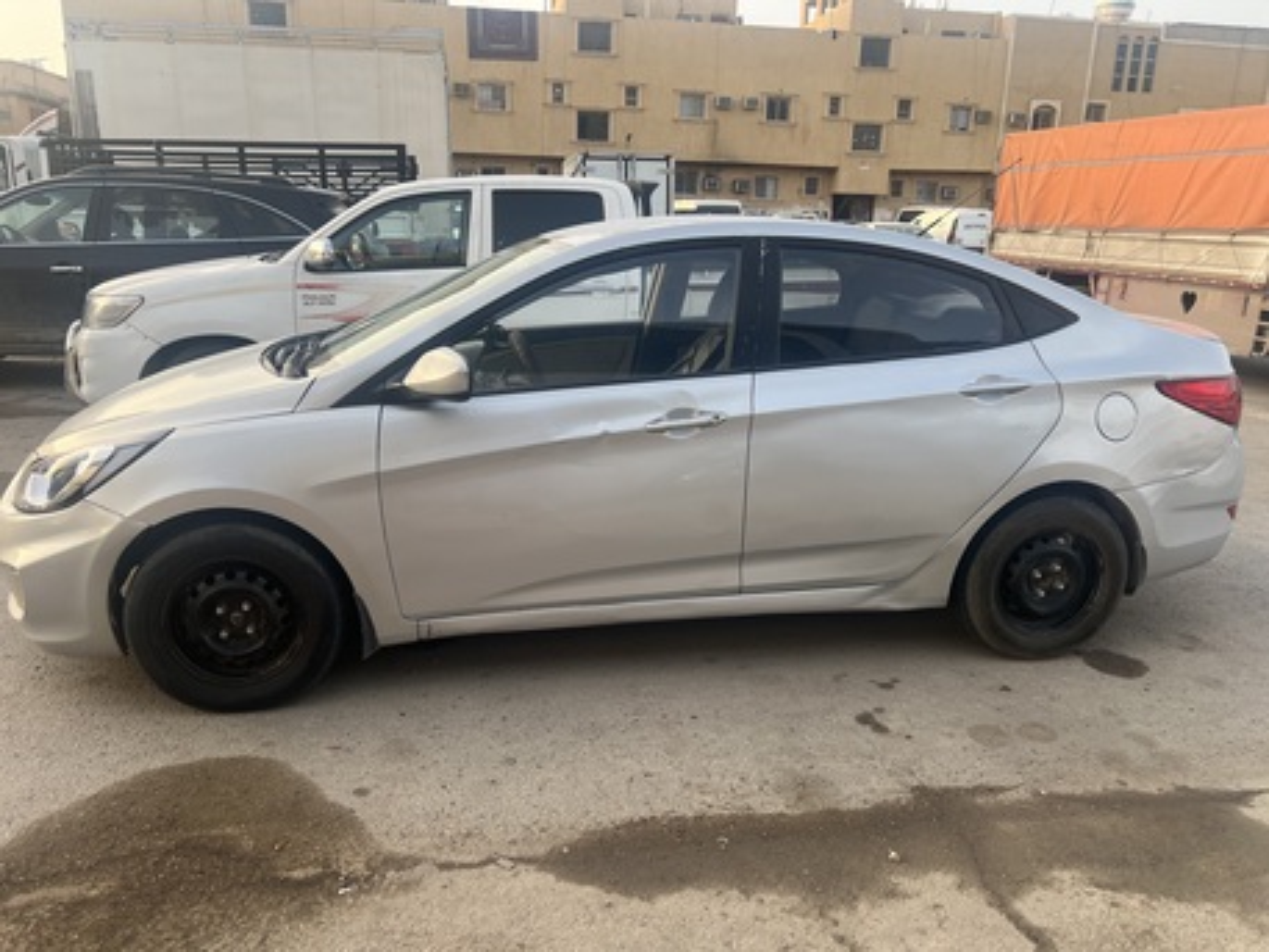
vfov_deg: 53.1
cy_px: 476
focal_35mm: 26
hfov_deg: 67.3
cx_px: 634
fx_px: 953
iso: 50
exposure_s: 1/414
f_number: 1.5
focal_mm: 5.7
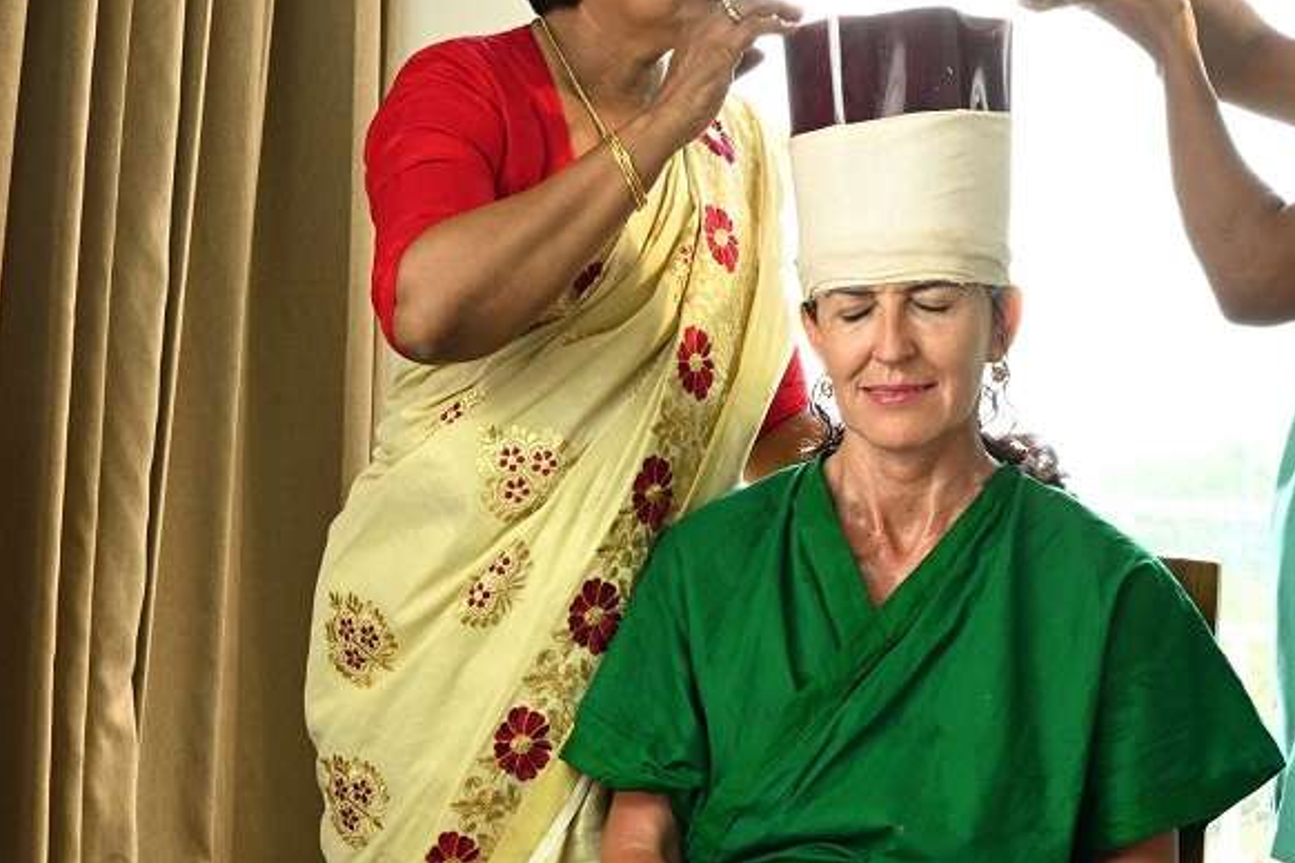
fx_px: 2770
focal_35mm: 77
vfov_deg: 17.7
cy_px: 499
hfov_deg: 26.2
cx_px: 423
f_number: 9
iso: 800
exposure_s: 1/125
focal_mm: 35
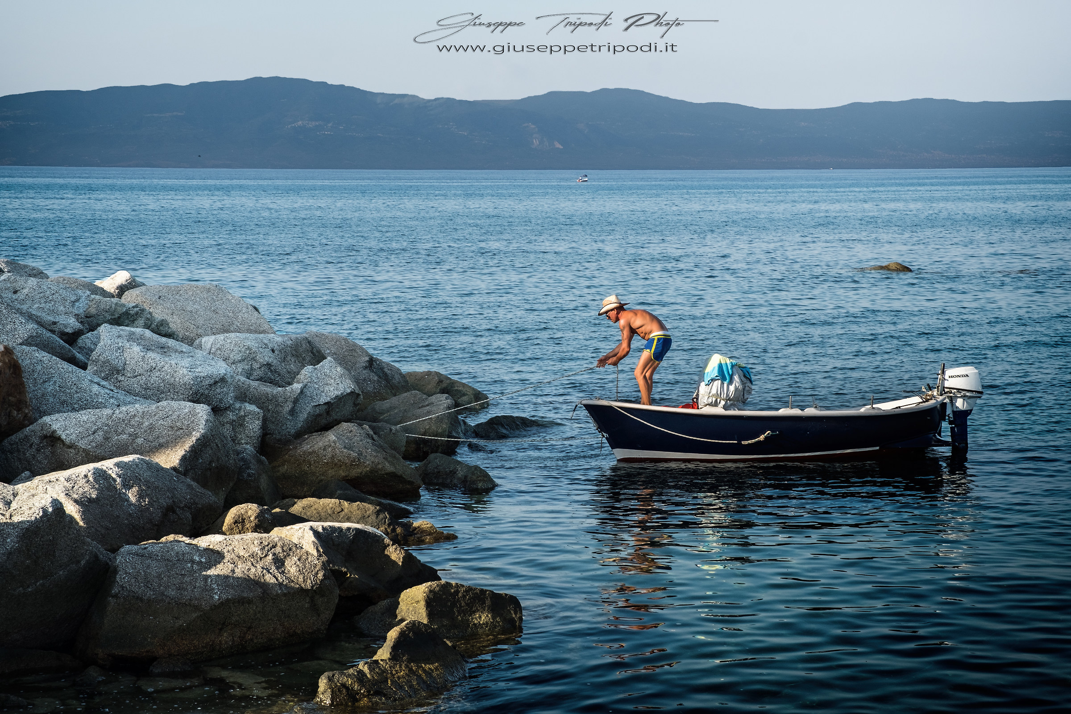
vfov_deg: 16.5
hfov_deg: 24.5
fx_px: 2469
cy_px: 357
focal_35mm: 83
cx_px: 536
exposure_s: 1/125
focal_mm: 55
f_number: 13
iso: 200
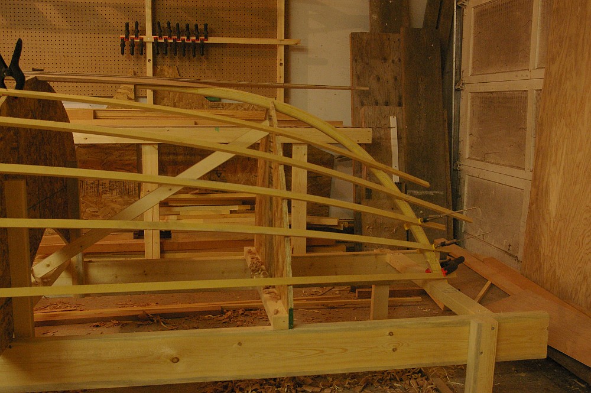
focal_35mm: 36
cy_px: 196
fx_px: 590
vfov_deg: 36.8
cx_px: 296
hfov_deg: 53.2
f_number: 6.7
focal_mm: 24
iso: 1600
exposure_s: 1/10
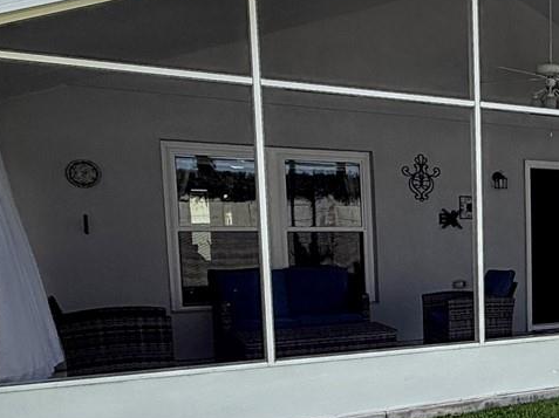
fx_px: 758
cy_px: 310
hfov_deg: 33.2
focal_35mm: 47
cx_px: 667
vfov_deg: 30.4
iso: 40
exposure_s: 1/751
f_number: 2.2
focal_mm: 2.22
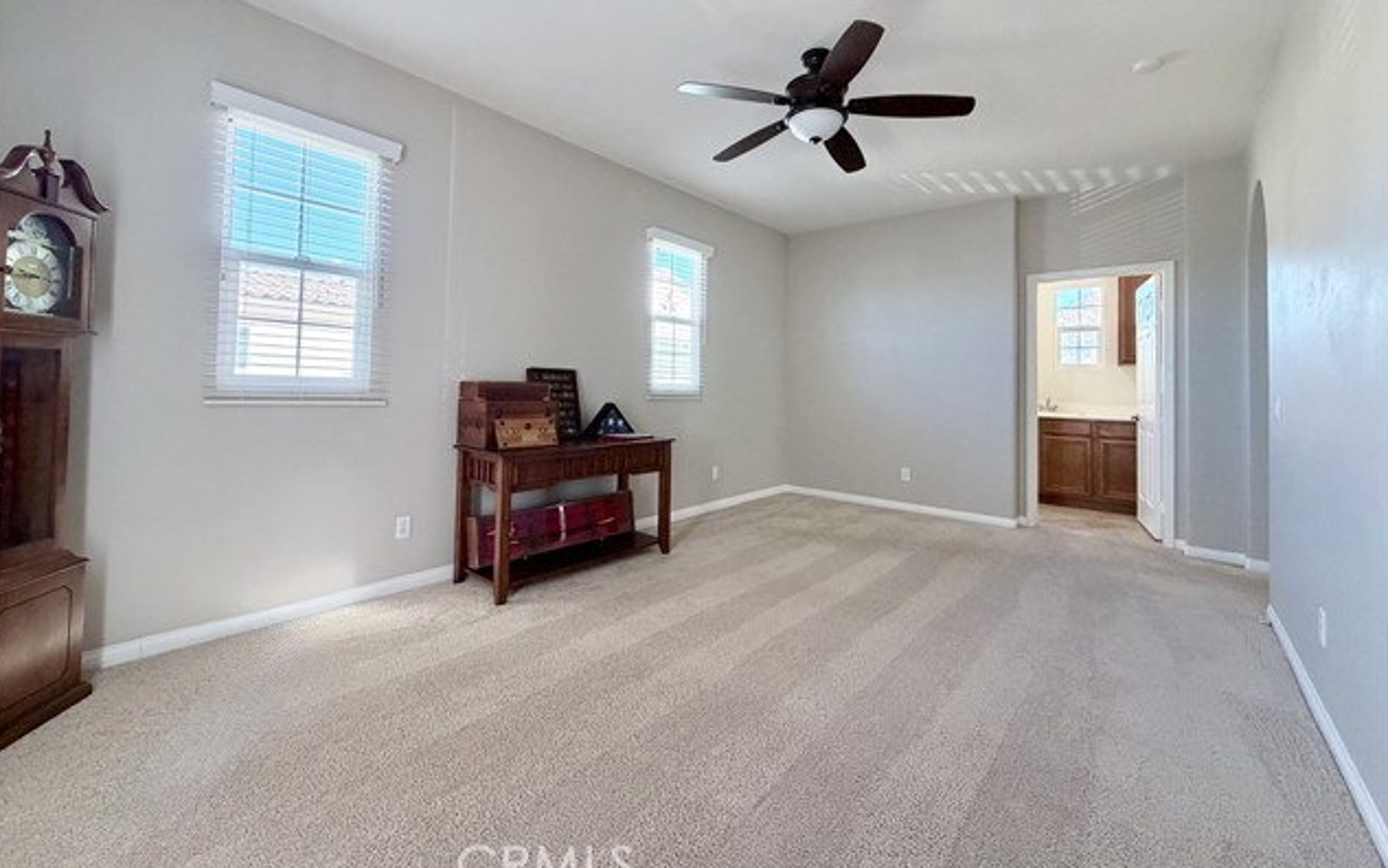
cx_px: 691
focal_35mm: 15
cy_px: 370
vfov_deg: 74.4
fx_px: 568
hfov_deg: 101.4
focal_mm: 2.22
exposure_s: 1/121
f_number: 2.2
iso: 250
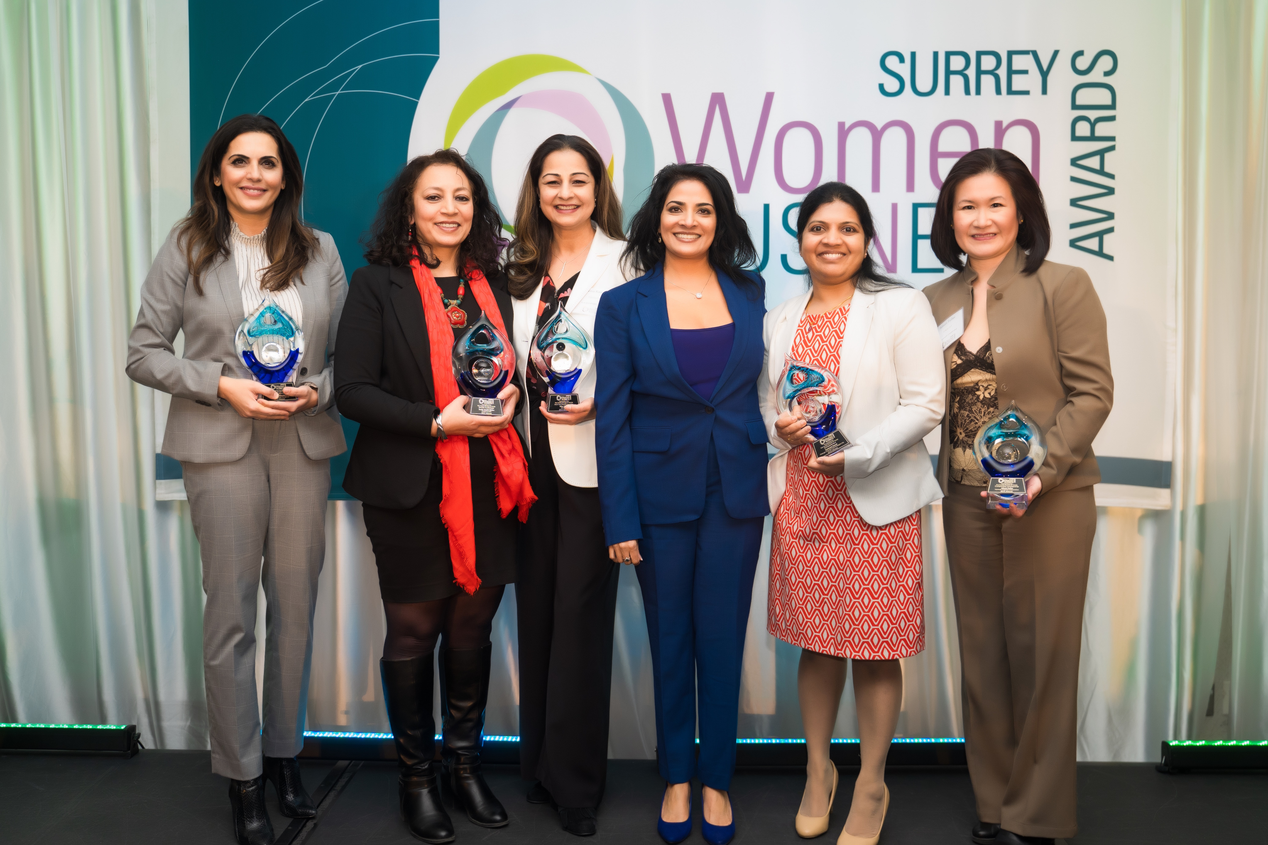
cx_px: 634
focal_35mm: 33
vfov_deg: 40.0
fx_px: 1162
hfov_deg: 57.2
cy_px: 422
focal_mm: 33
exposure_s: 1/200
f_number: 3.2
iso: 1600
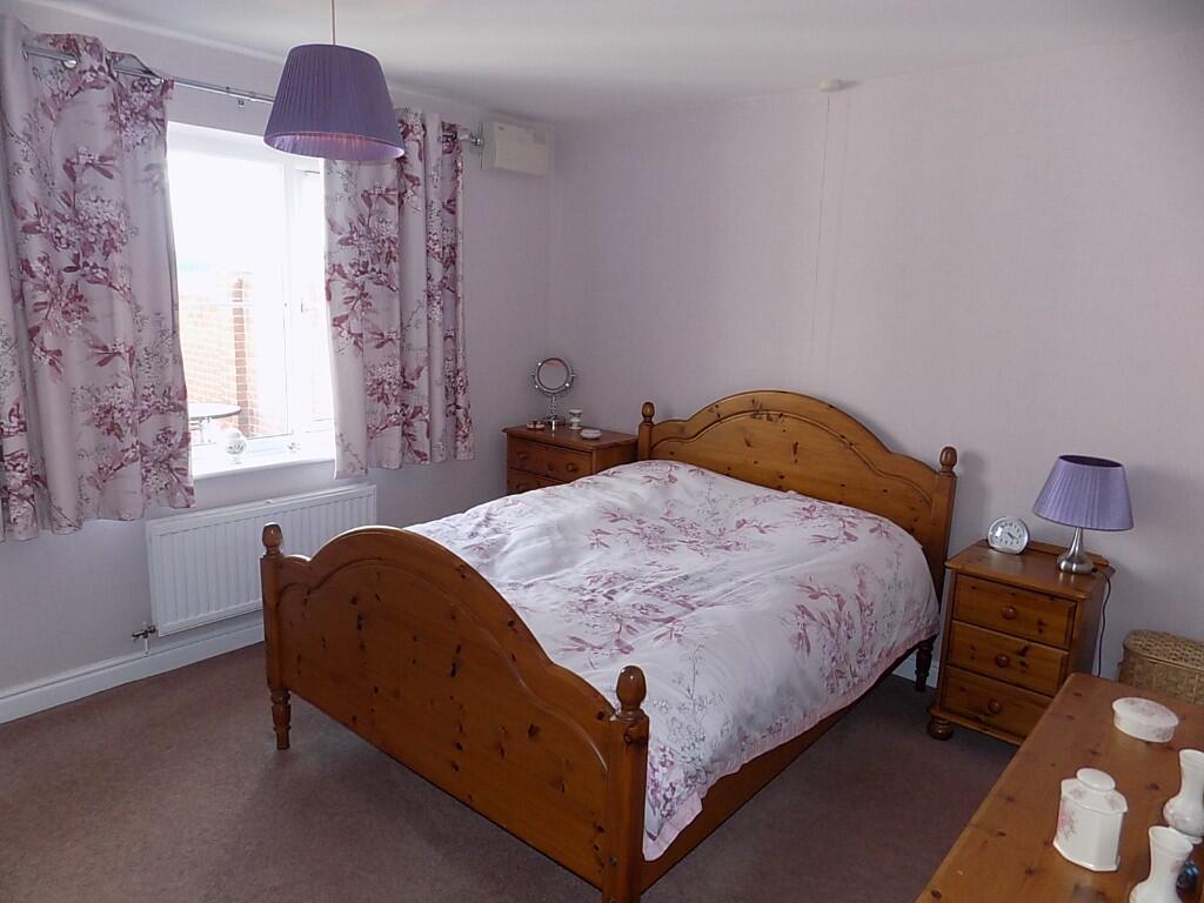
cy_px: 452
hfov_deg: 73.9
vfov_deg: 58.9
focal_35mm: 23
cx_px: 602
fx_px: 800
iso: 125
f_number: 3.1
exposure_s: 1/30
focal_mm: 4
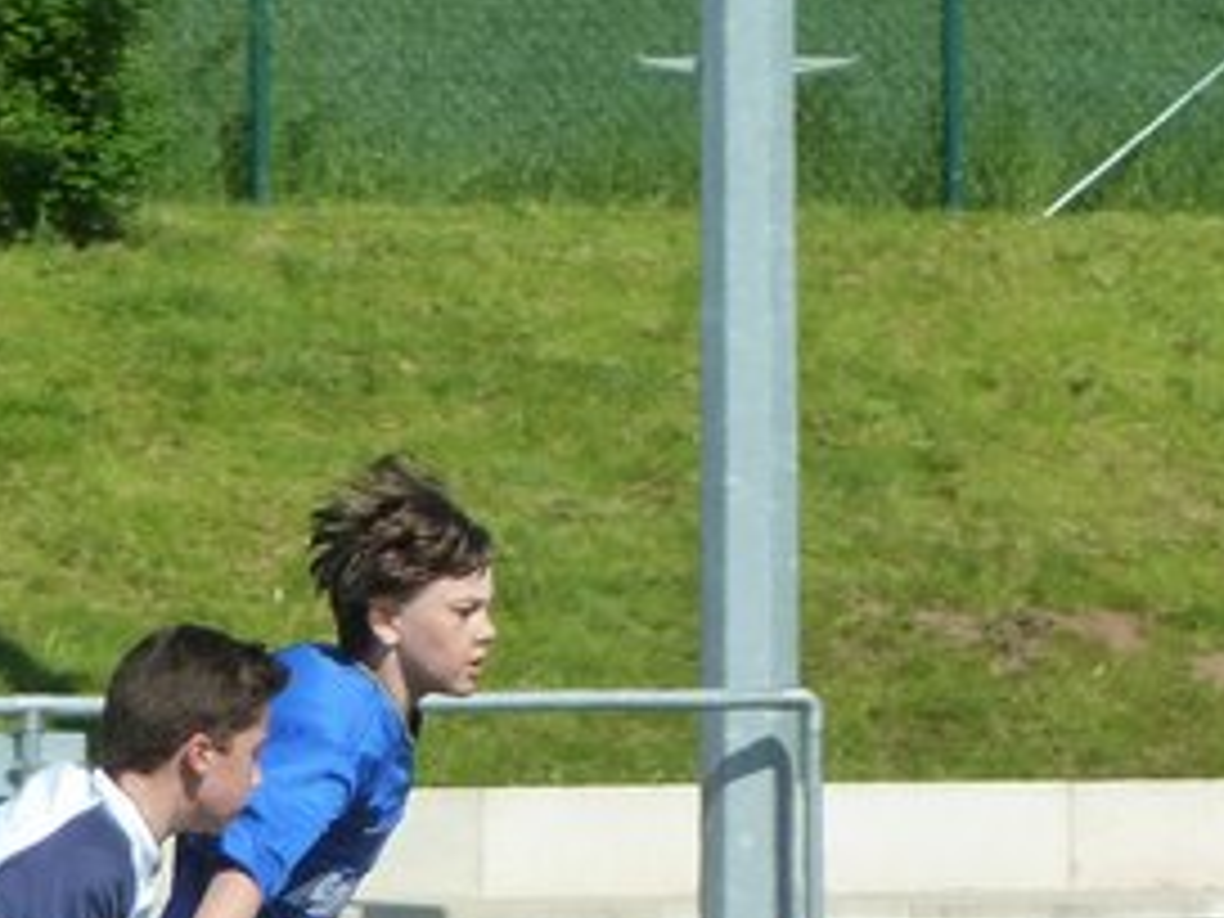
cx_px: 396
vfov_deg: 1.9
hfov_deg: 2.6
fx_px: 27262
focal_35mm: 771
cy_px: 871
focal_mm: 49.2
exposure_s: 1/800
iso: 250
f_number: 5.6
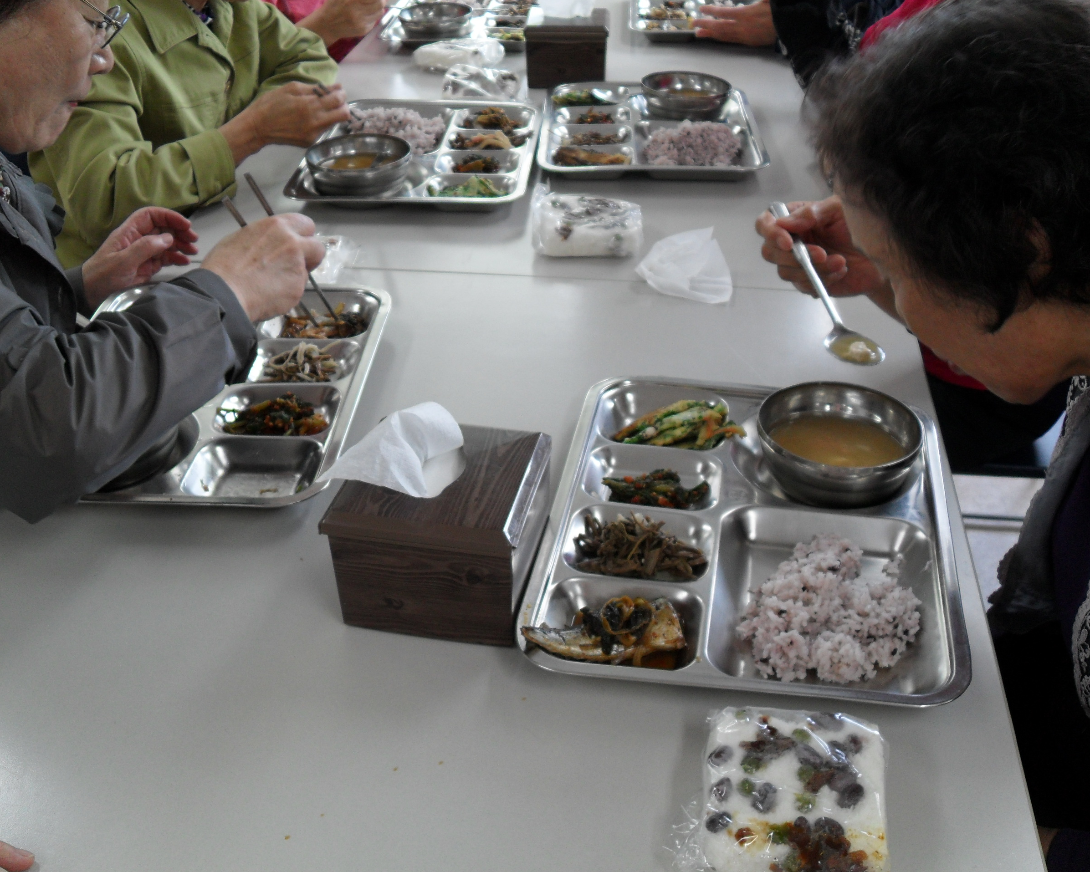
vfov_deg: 40.1
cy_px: 431
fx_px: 1194
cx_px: 566
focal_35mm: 37
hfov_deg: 49.1
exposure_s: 1/45
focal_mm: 6.2
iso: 100
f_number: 2.8
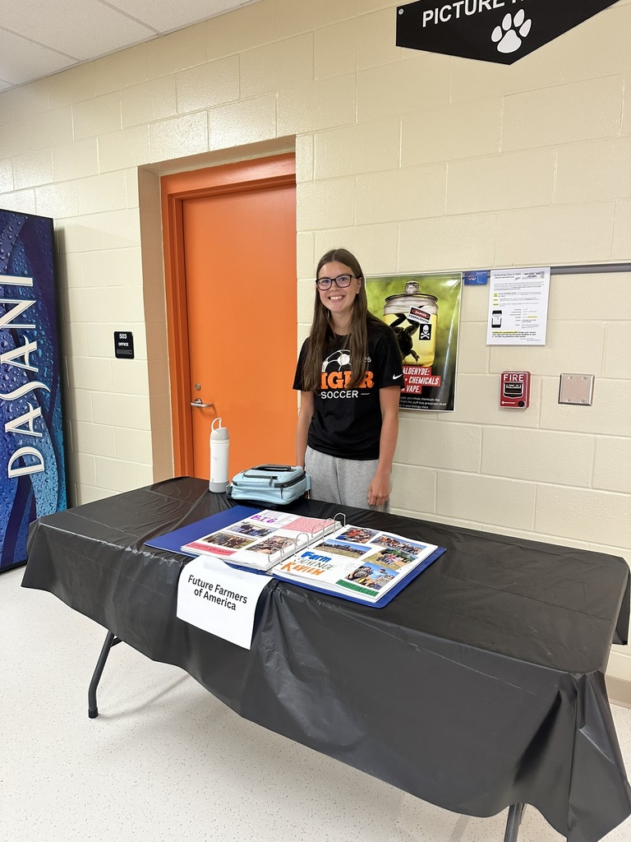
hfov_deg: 56.8
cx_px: 316
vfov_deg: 71.6
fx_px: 583
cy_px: 421
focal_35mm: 24
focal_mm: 6.86
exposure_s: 1/60
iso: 160
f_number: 1.78
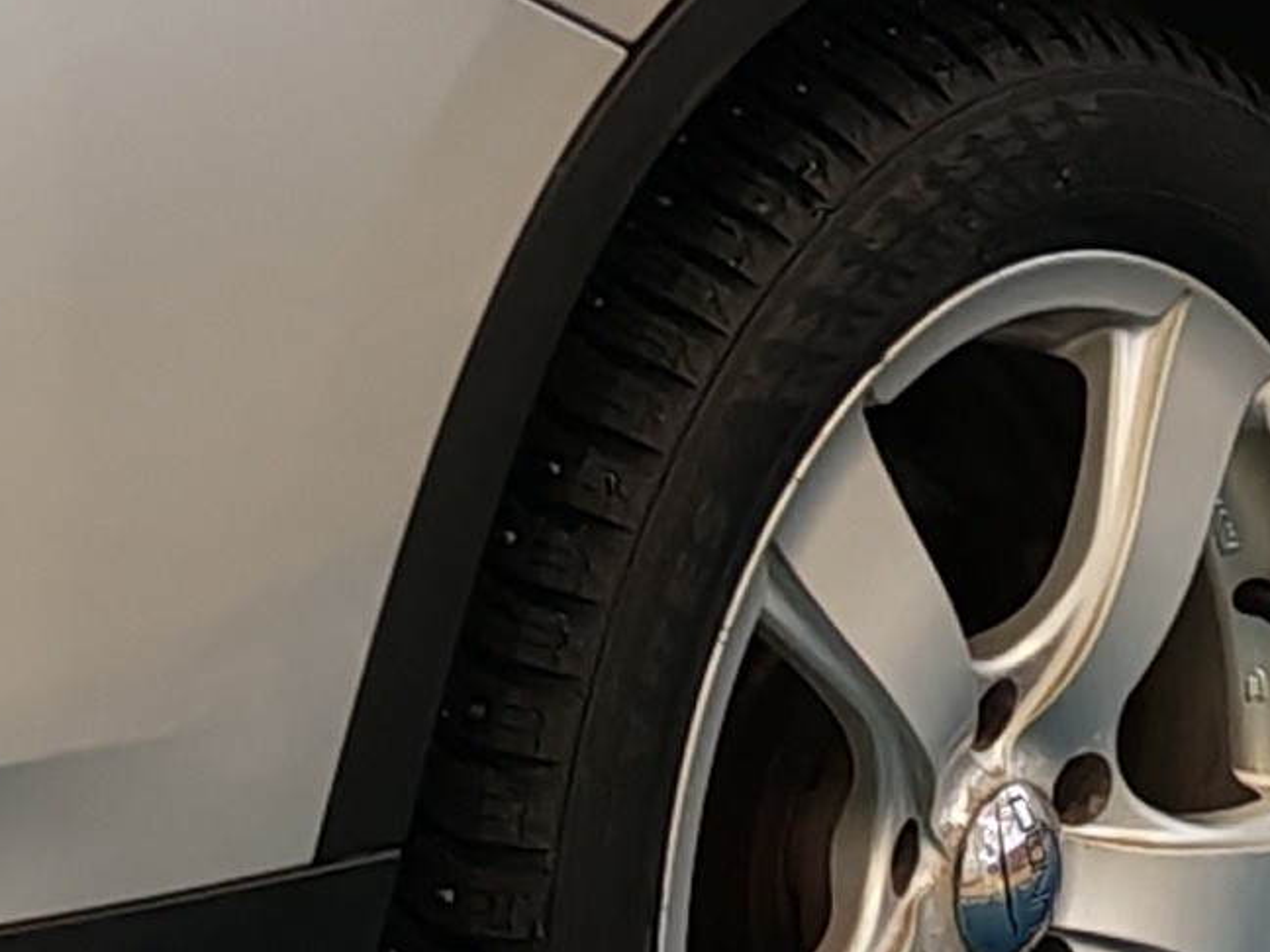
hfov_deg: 9.1
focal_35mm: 215
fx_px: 7888
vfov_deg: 6.8
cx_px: 0
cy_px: -392
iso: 100
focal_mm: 6.12
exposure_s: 1/100
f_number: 1.9
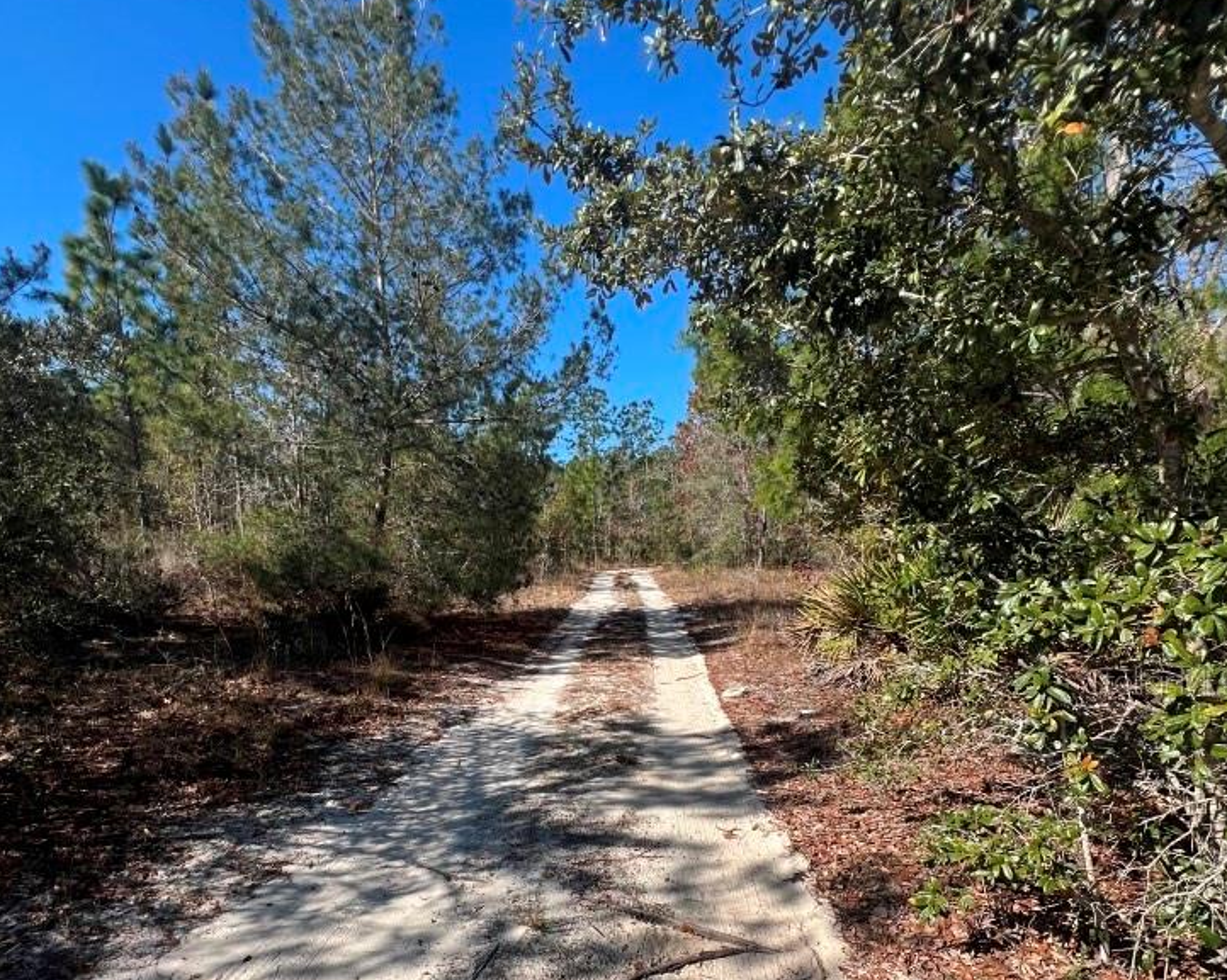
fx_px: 653
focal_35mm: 18
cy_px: 681
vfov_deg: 70.8
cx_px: 593
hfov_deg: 86.4
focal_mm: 1.57
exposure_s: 1/1376
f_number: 1.8
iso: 32
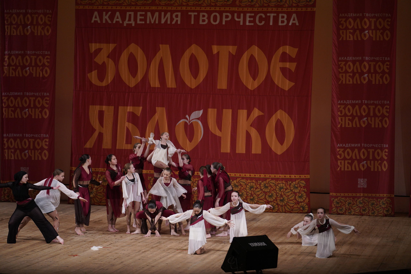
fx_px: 1370
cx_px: 206
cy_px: 137
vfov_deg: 11.4
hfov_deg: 17.1
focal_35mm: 120
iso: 1250
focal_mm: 120
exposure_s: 1/400
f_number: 3.2
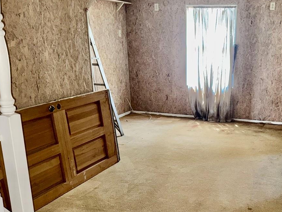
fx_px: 358
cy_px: 150
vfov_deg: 32.5
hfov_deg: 41.8
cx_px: 209
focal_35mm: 44
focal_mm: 6.76
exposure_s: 1/7
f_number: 1.78
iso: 160
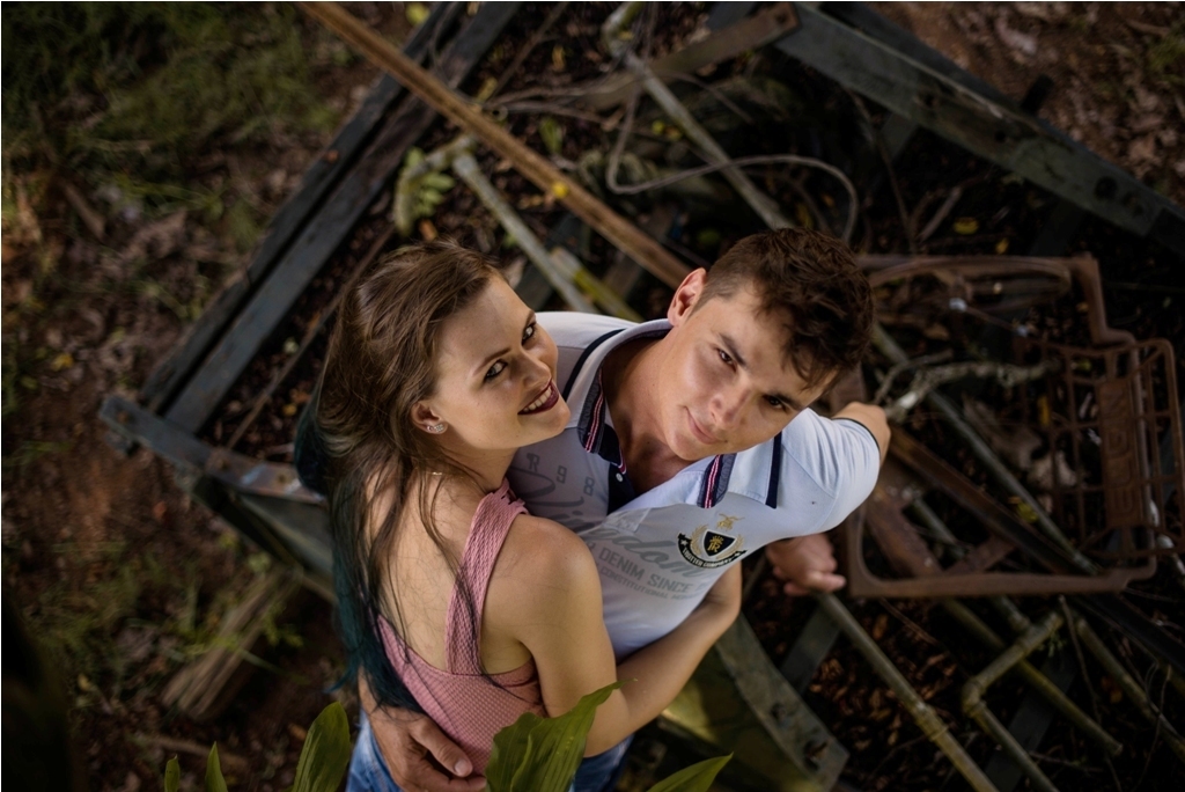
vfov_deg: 27.0
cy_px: 396
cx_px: 592
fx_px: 1647
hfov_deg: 39.6
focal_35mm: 50
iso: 200
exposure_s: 1/800
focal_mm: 50
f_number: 1.8
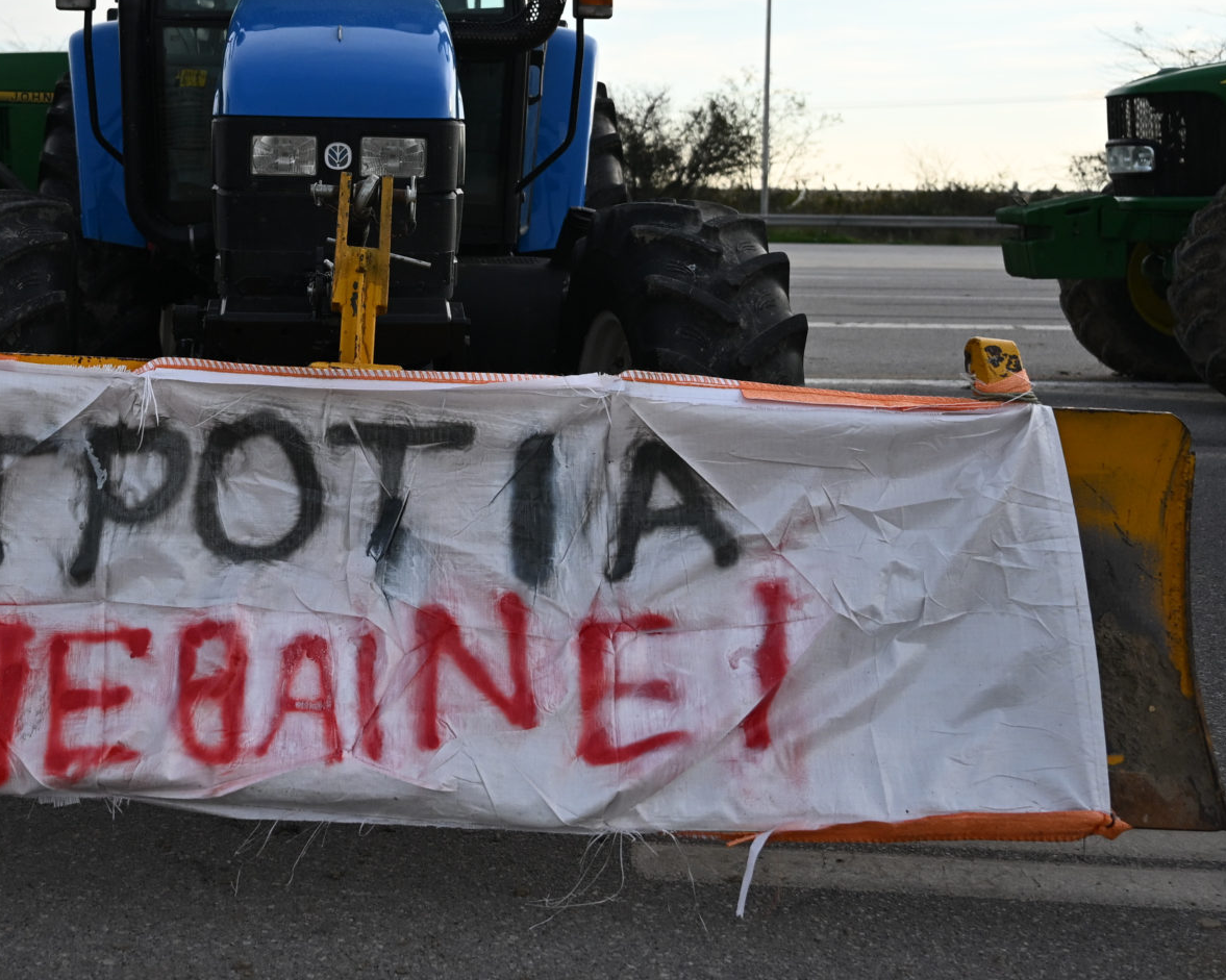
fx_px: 1778
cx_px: 346
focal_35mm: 49
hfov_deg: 37.4
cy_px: 253
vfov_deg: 30.3
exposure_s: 1/6400
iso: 500
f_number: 2.8
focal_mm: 24
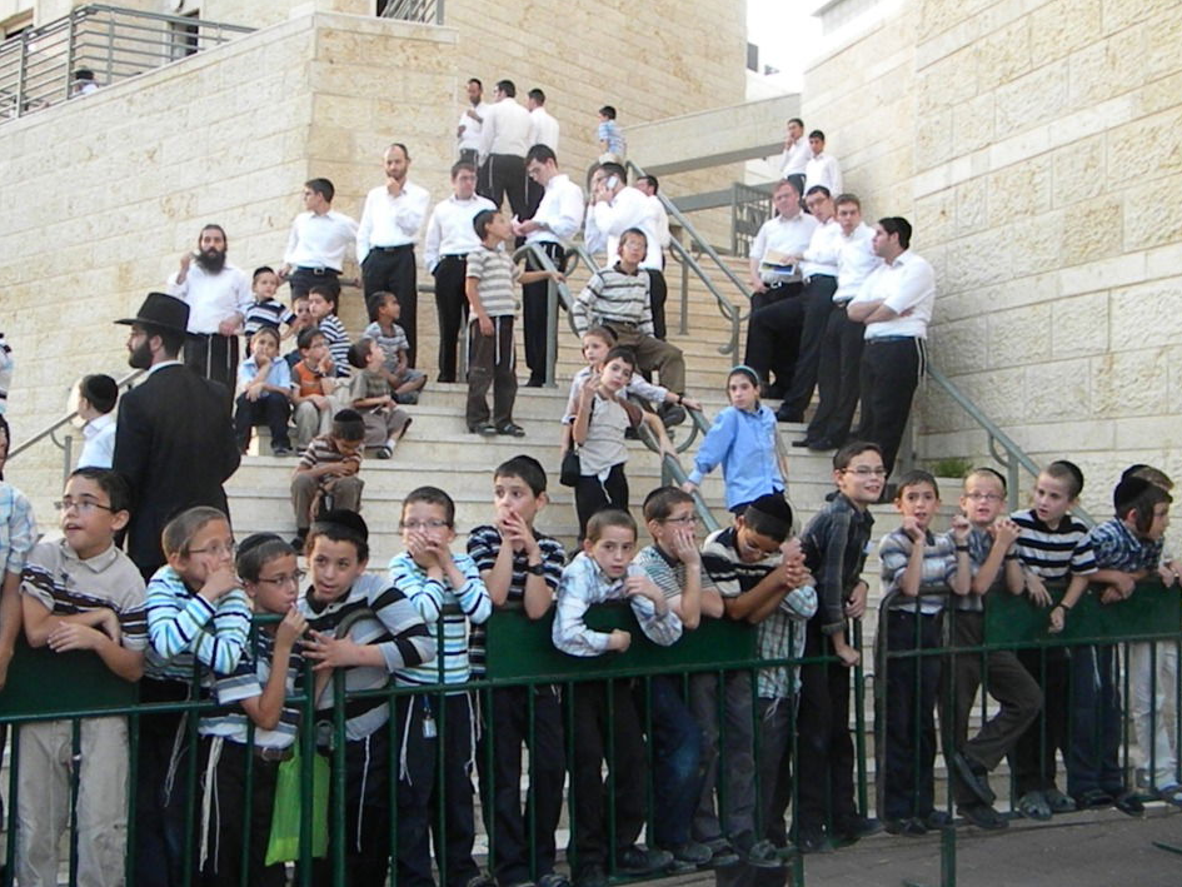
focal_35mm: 39
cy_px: 457
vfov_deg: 36.8
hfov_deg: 47.8
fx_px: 1332
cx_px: 619
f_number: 3.7
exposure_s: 1/156
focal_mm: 6.4
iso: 720
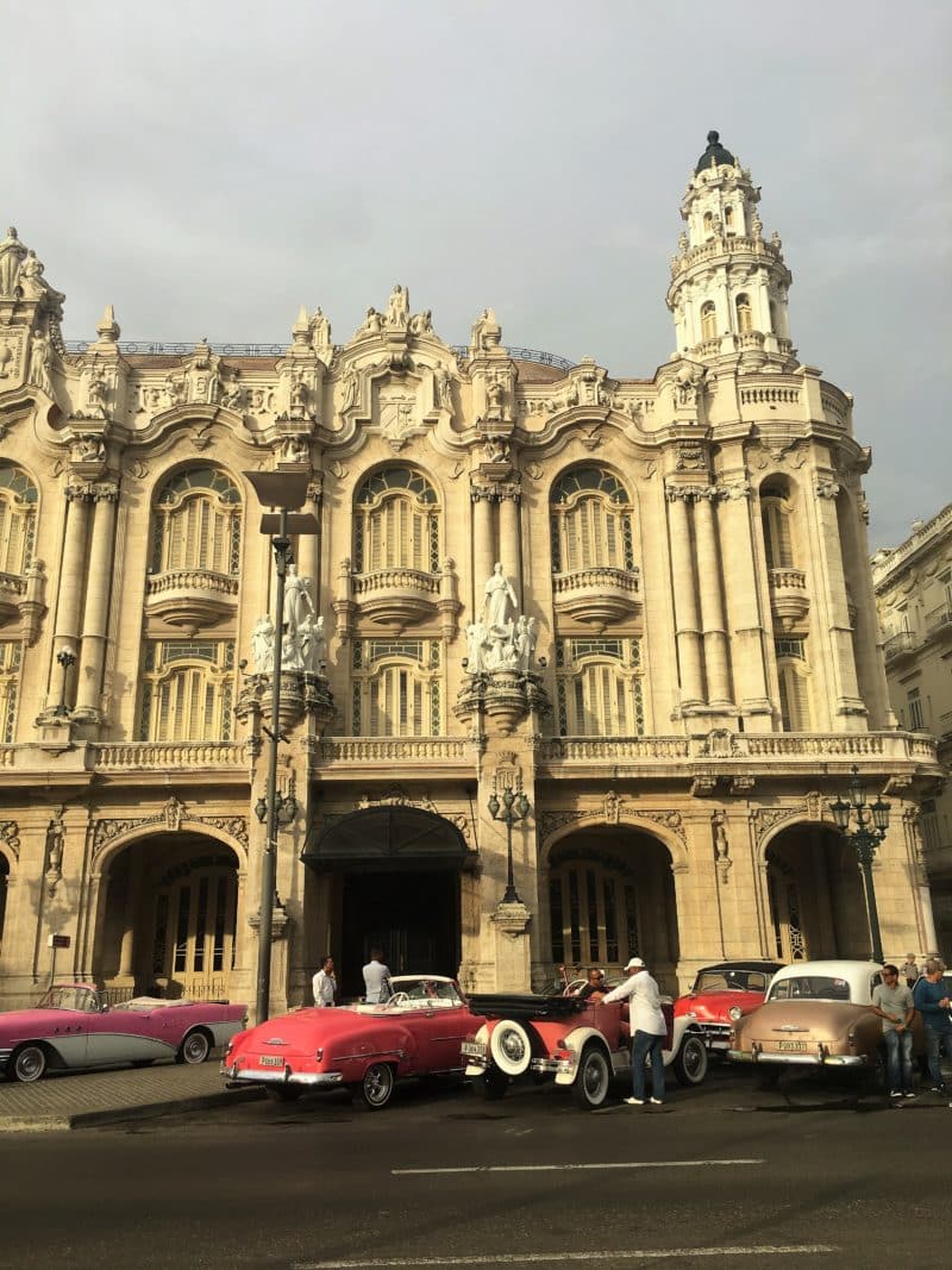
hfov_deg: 48.2
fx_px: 1064
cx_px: 476
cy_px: 635
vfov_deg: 61.7
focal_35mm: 29
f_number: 2.2
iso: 25
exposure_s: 1/1183
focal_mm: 4.15
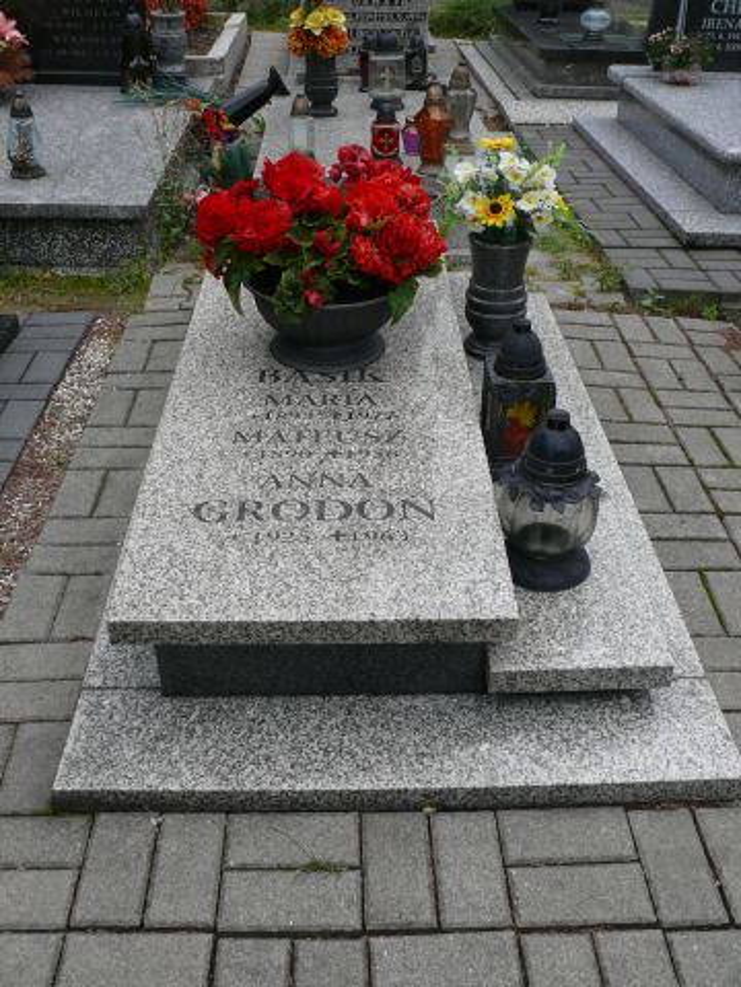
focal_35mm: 35
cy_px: 494
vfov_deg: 52.6
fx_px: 999
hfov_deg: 40.7
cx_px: 370
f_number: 4.5
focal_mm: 7.4
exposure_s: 1/200
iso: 100
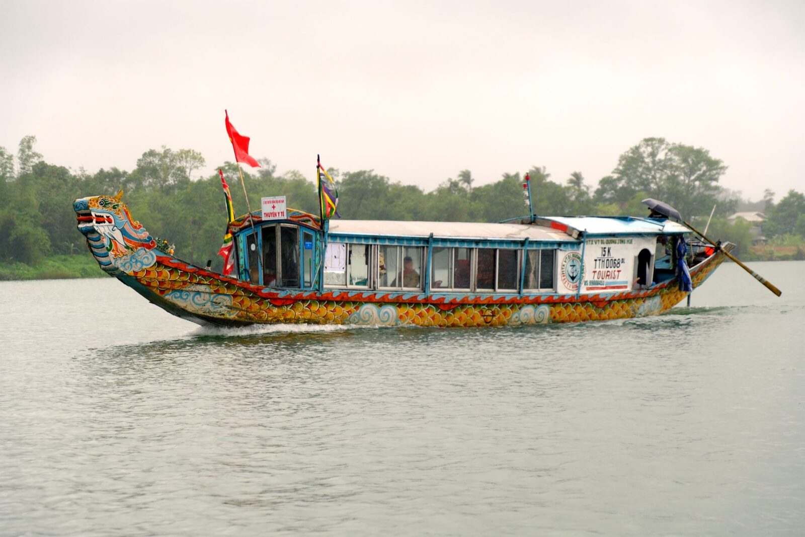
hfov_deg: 21.7
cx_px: 402
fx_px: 2102
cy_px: 268
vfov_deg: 14.6
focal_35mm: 94
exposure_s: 1/340
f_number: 5.6
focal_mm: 62.4
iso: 160
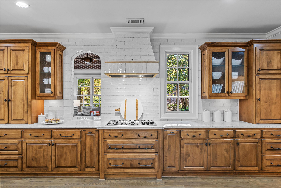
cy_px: 94
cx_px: 140
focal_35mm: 20
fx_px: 156
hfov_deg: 84.0
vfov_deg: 62.0
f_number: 8
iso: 200
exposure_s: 1/3
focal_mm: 20
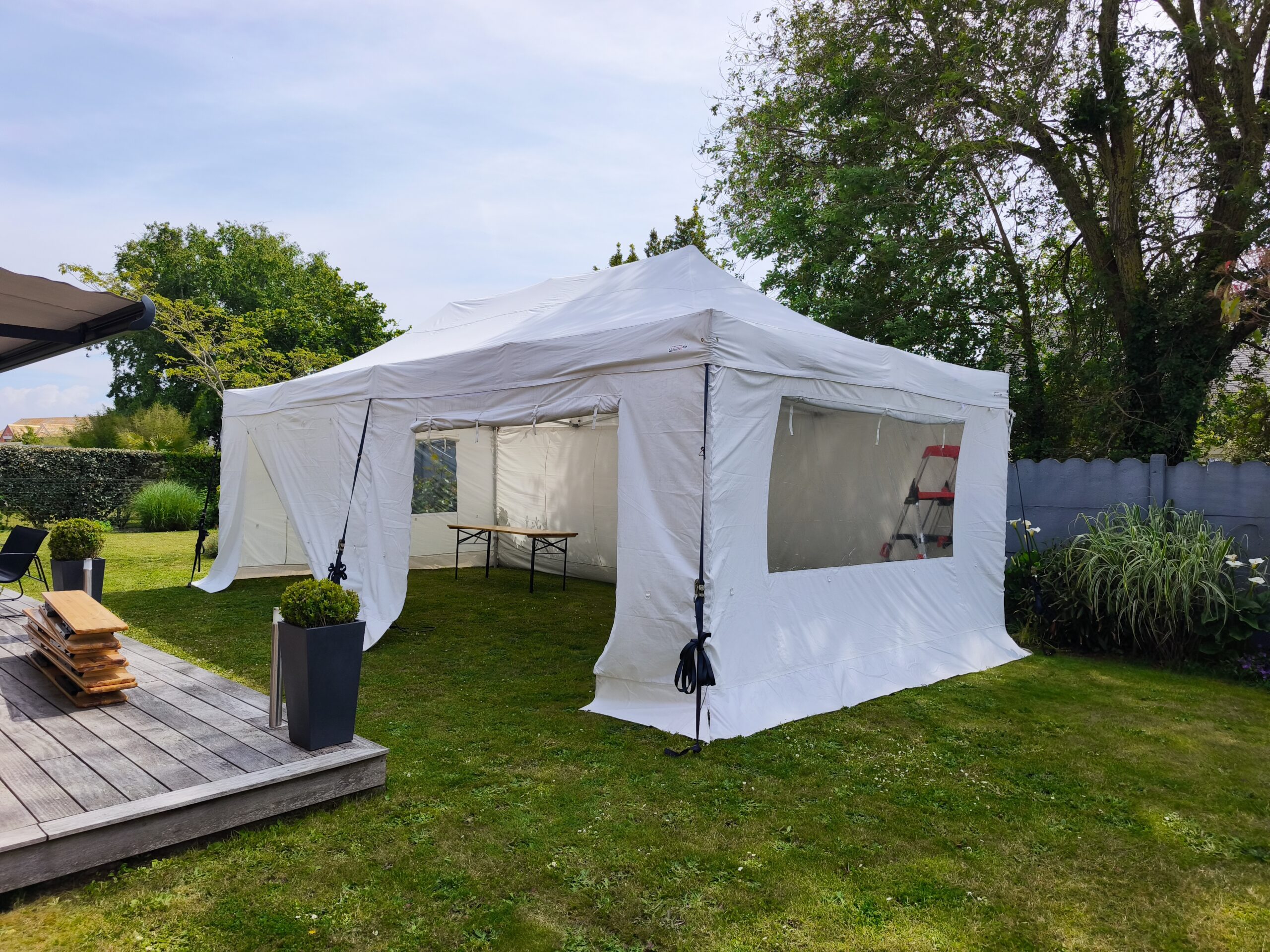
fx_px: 844
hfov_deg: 73.9
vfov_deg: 58.9
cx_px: 635
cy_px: 476
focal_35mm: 23
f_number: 1.6
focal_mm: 6.57
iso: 50
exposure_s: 1/3329
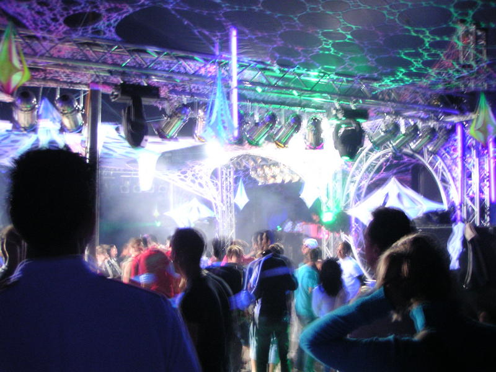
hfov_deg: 49.0
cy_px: 186
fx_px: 544
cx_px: 248
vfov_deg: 37.7
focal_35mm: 38
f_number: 2.8
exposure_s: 1/2
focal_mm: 6
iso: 200
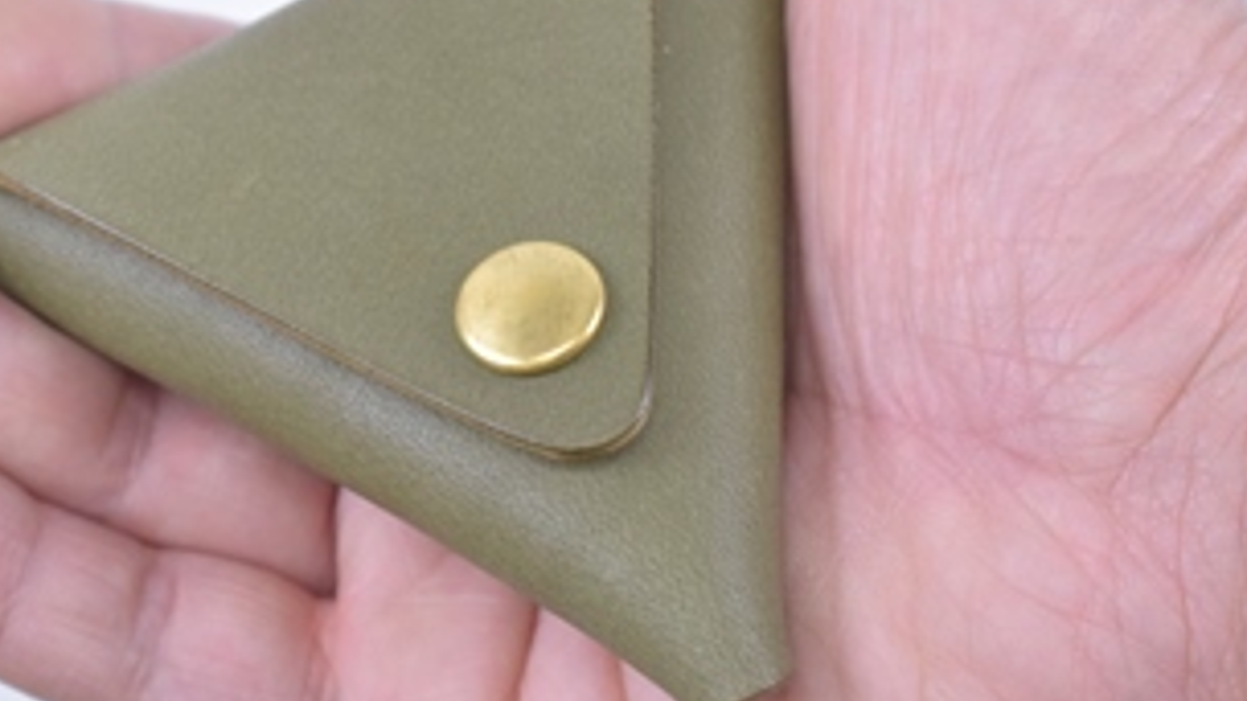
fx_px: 4558
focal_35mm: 138
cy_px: 273
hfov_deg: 15.6
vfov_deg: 8.8
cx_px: 439
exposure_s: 1/250
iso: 2000
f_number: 5.6
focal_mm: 55
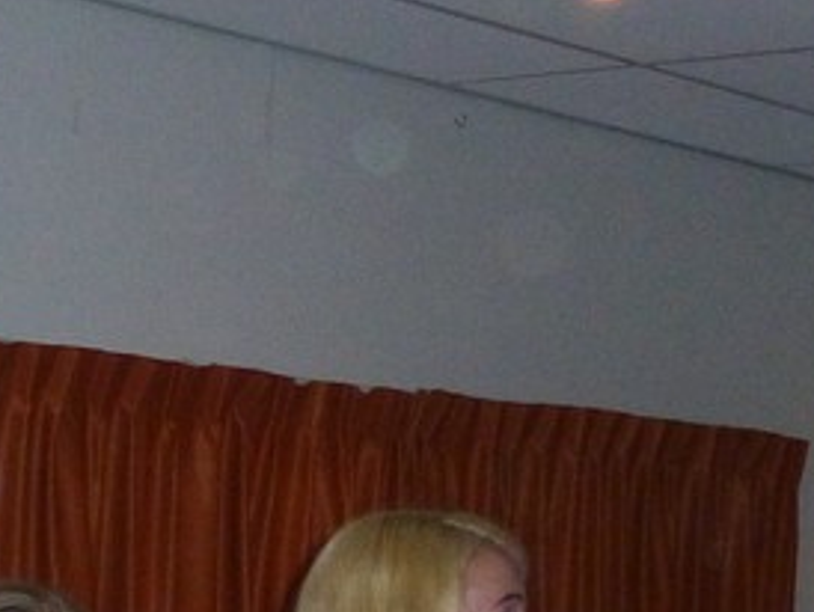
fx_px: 3601
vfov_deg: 9.4
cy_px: 971
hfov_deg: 12.9
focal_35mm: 153
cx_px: 193
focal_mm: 7.4
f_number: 3.9
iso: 500
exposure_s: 1/60
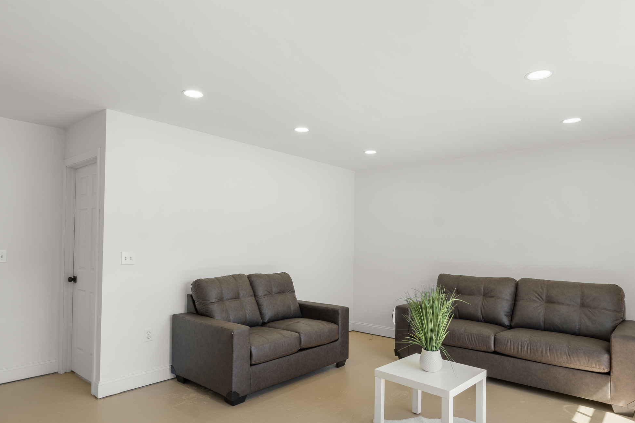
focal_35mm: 22
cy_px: 238
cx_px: 320
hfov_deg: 78.6
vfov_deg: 57.0
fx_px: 388
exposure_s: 1/5
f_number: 8
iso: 100
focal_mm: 14
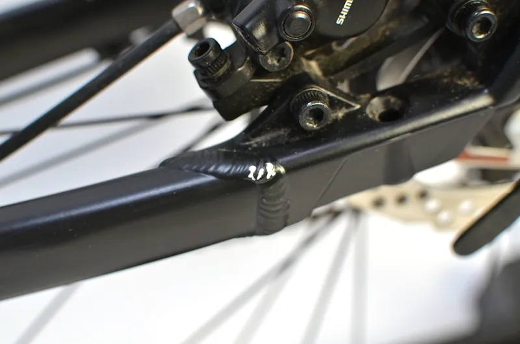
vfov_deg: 25.6
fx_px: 757
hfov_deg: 37.9
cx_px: 260
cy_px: 172
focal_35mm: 52
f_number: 4
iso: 640
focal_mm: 35
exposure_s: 1/40
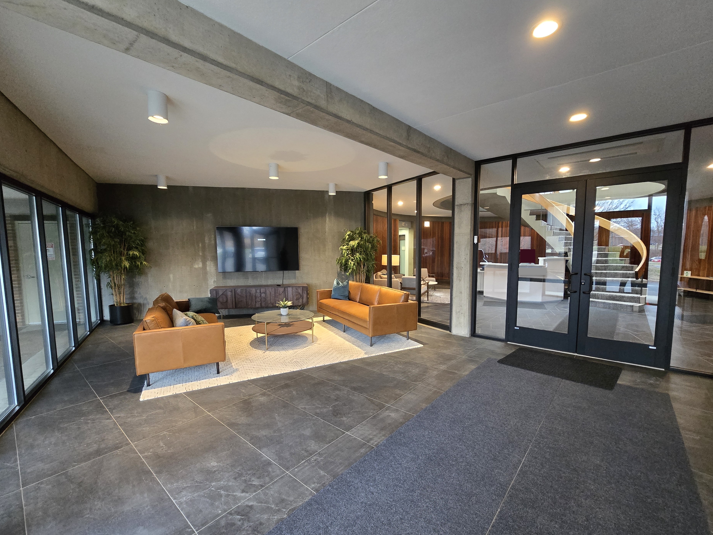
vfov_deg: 85.6
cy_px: 277
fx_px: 288
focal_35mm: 14
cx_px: 358
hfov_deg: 102.1
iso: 800
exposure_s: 1/60
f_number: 2.2
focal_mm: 2.2
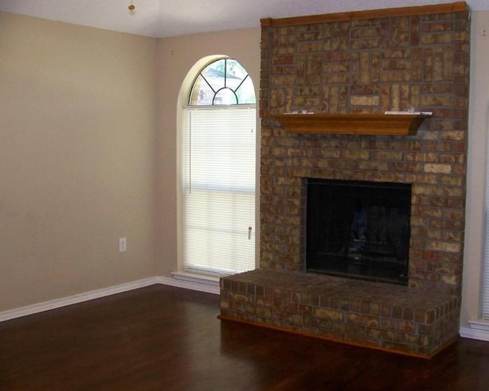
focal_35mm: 45
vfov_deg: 33.4
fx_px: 651
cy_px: 193
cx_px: 309
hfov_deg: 40.8
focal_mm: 5.85
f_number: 2.8
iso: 200
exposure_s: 1/30
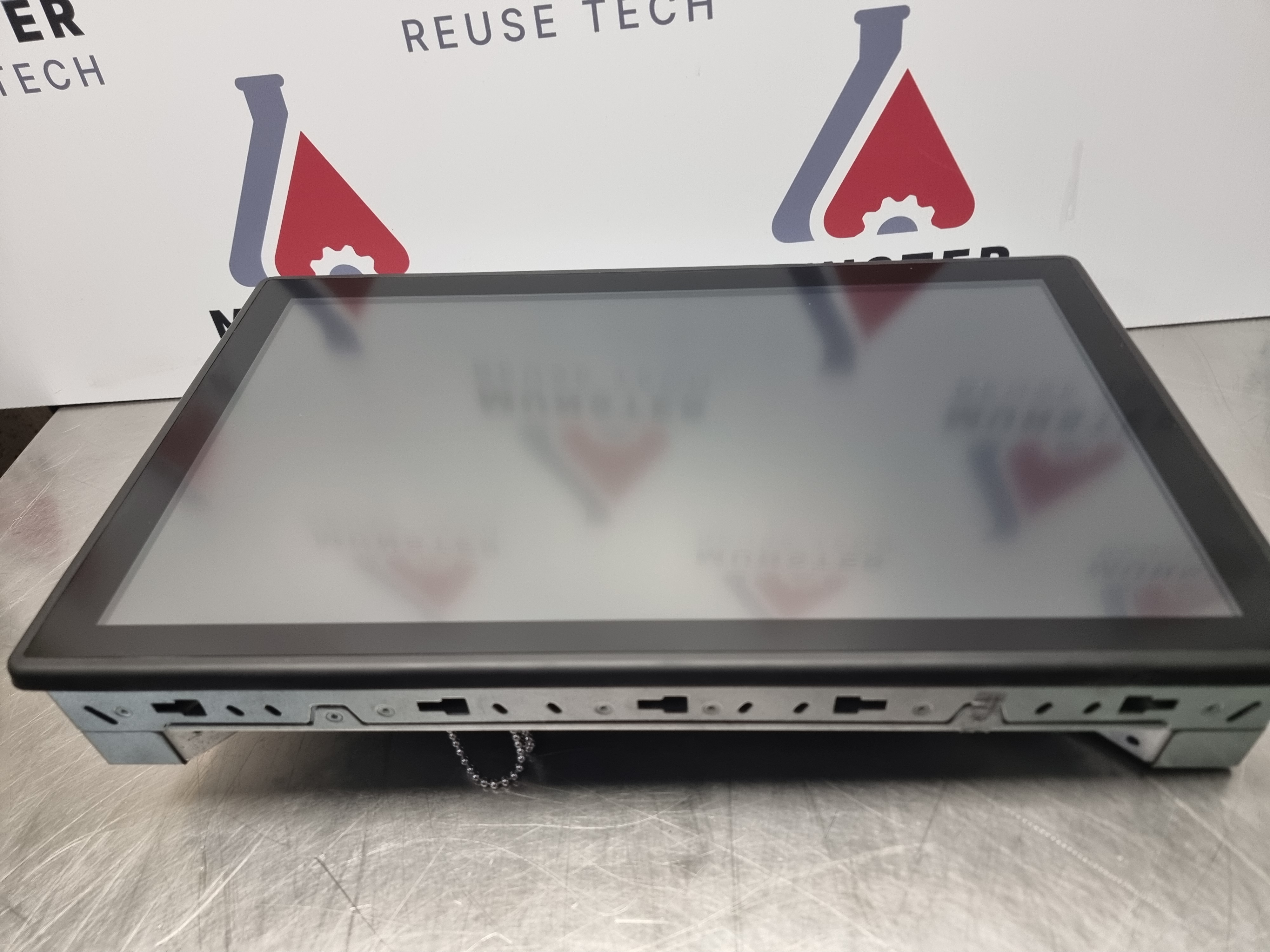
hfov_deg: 71.6
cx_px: 635
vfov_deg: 56.8
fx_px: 881
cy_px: 476
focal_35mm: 24
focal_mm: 6.7
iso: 160
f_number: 1.8
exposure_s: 1/100
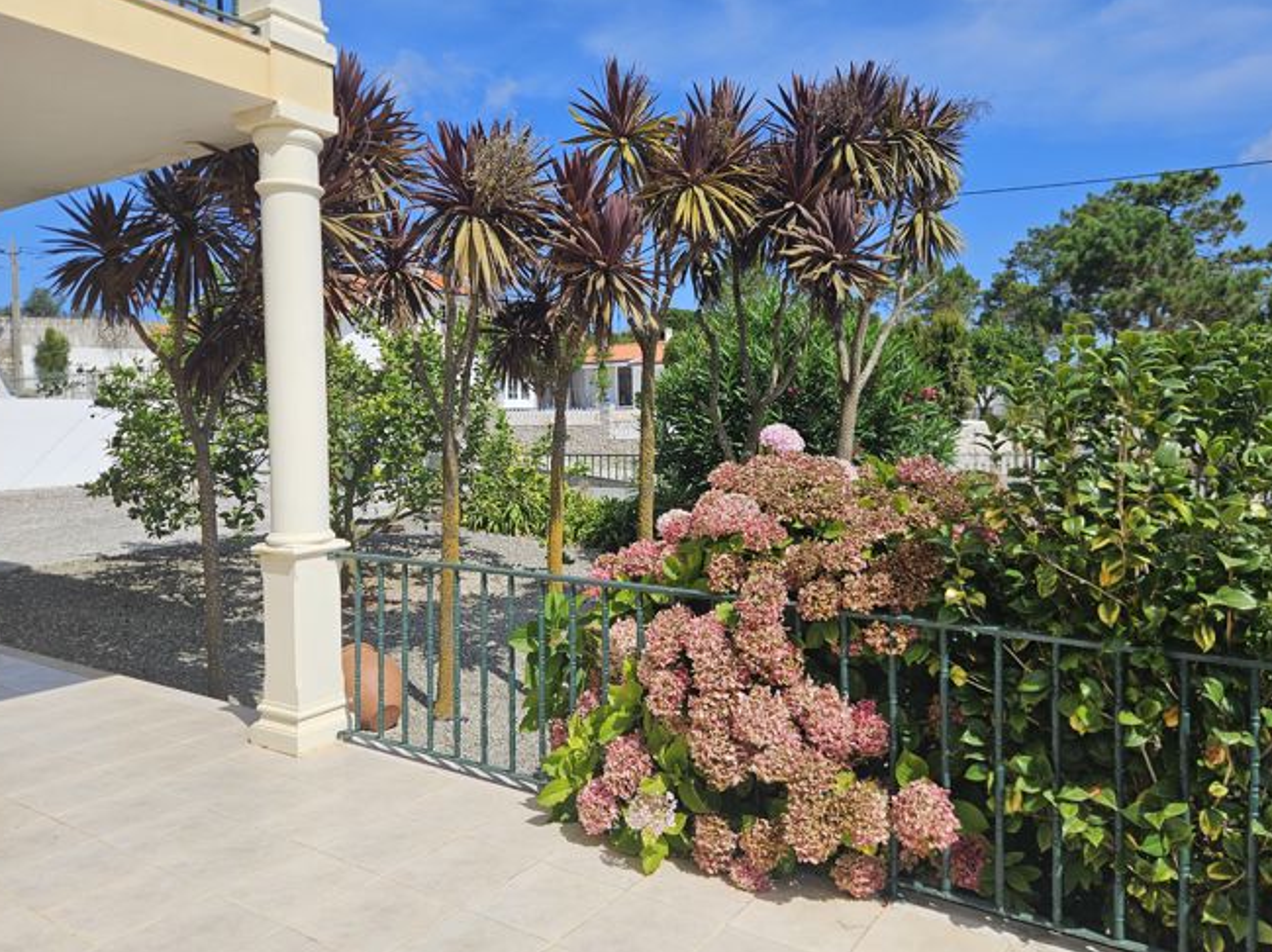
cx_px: 663
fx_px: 918
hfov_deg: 69.4
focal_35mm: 25
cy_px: 466
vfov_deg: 54.8
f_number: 1.8
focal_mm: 5.4
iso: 25
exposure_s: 1/2314
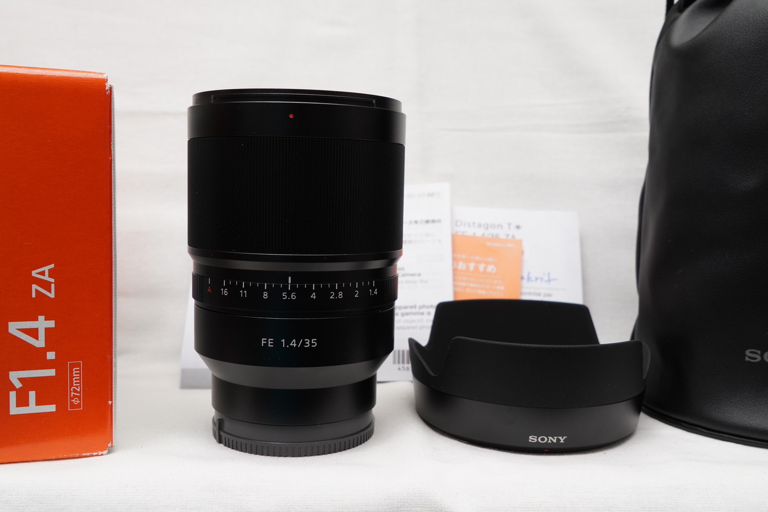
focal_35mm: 36
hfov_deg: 53.1
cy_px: 256
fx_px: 768
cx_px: 384
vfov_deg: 36.9
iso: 800
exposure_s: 1/60
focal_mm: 24
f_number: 8
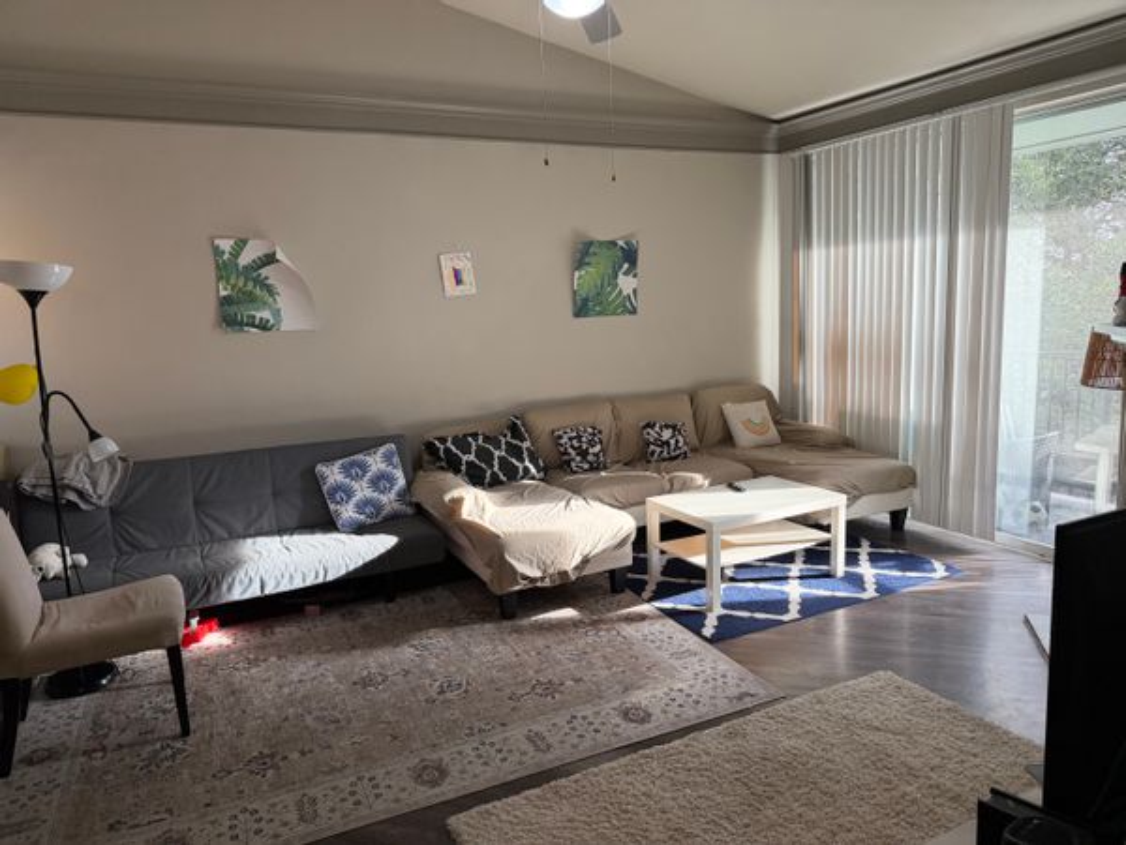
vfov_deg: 56.8
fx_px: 781
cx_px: 563
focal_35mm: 24
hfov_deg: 71.6
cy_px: 422
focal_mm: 6.76
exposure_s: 1/174
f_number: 1.78
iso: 200
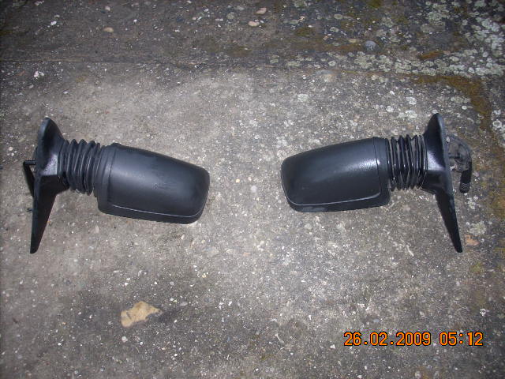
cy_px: 190
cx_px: 252
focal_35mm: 37
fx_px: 540
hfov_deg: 50.1
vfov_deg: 38.7
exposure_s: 1/30
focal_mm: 6.2
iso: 64
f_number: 2.8
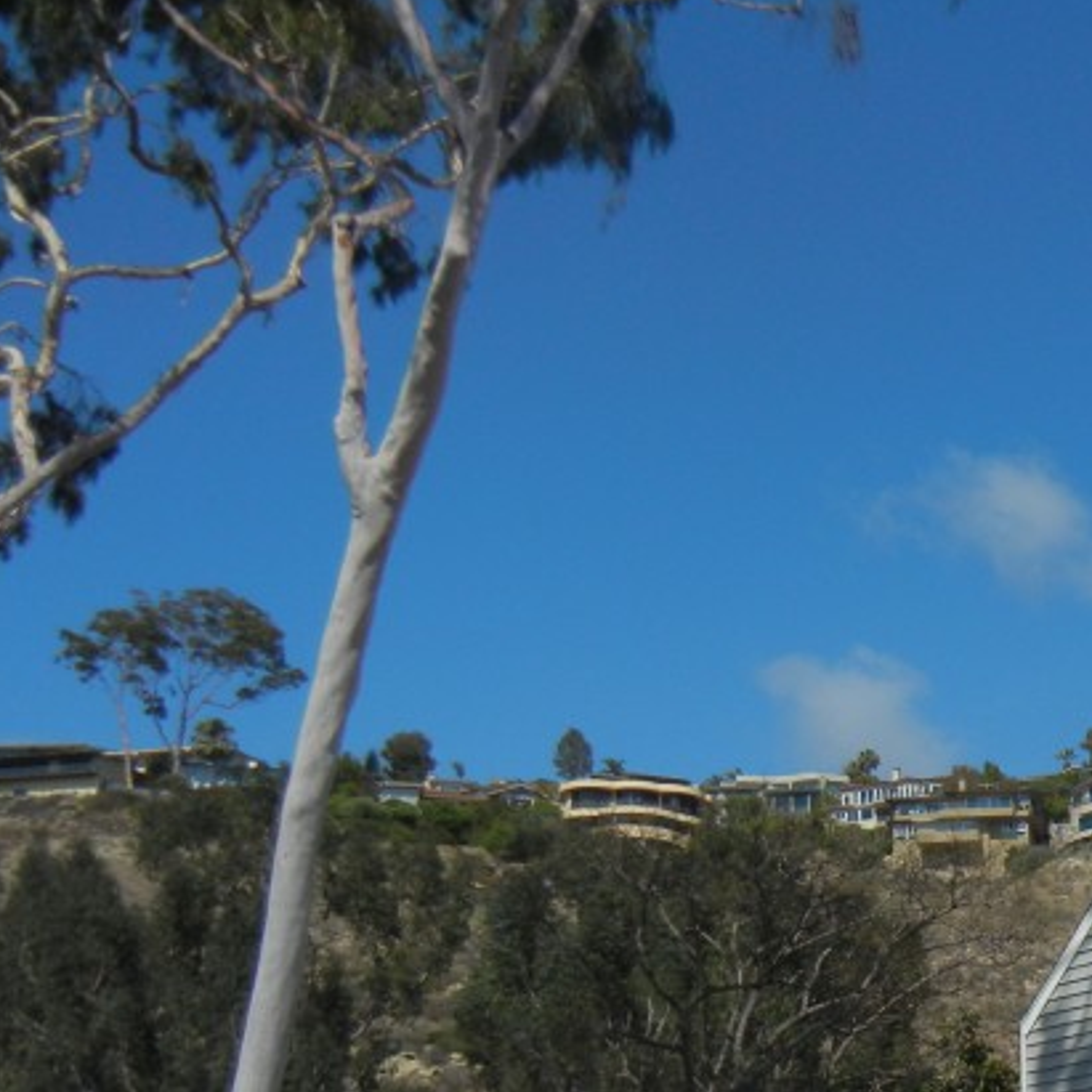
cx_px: 1265
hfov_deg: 24.0
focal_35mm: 66
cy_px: 925
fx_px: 2356
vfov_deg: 25.5
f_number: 7
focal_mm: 5.4
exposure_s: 1/794
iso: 160
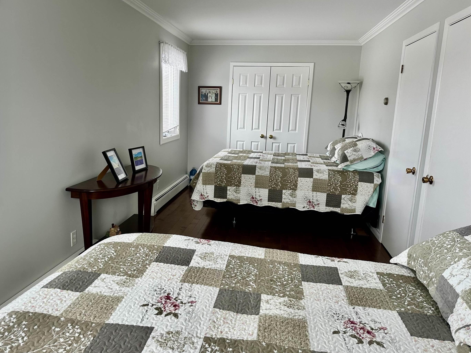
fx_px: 367
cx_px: 212
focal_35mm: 27
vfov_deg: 51.4
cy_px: 175
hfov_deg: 65.2
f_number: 1.78
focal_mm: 6.86
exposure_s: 1/121
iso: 125
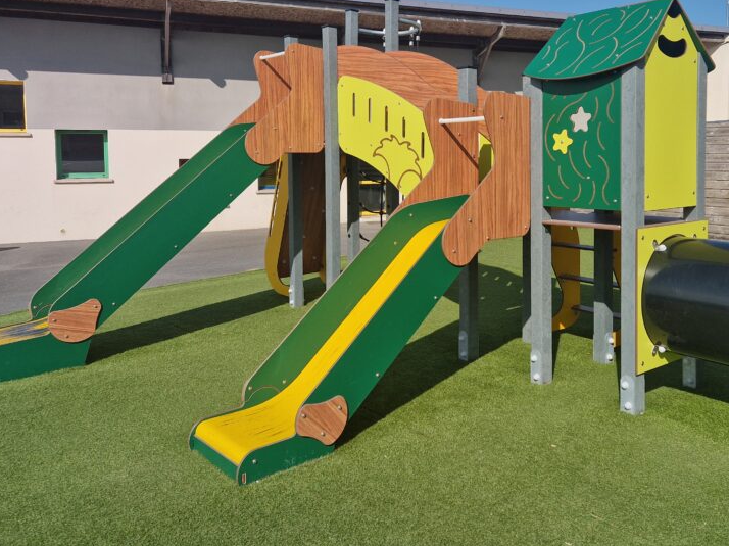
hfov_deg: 54.8
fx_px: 695
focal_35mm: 33
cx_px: 451
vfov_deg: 42.4
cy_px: 189
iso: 50
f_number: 1.8
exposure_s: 1/2660
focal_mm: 5.4
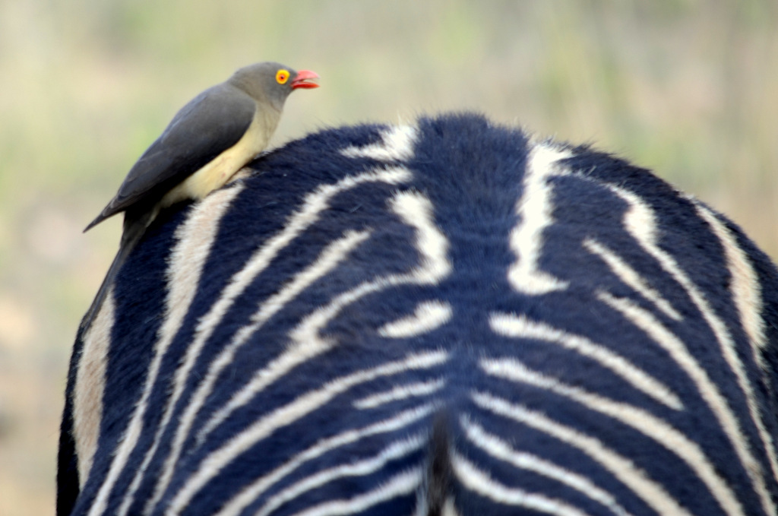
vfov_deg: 3.0
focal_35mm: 450
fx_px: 9708
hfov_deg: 4.6
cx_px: 389
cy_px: 258
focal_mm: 300
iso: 125
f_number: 6.3
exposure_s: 1/80
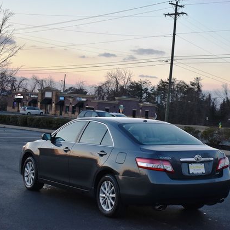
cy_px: 114
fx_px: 526
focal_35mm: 70
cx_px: 160
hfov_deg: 24.5
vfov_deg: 24.7
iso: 500
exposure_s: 1/250
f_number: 4.8
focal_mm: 36
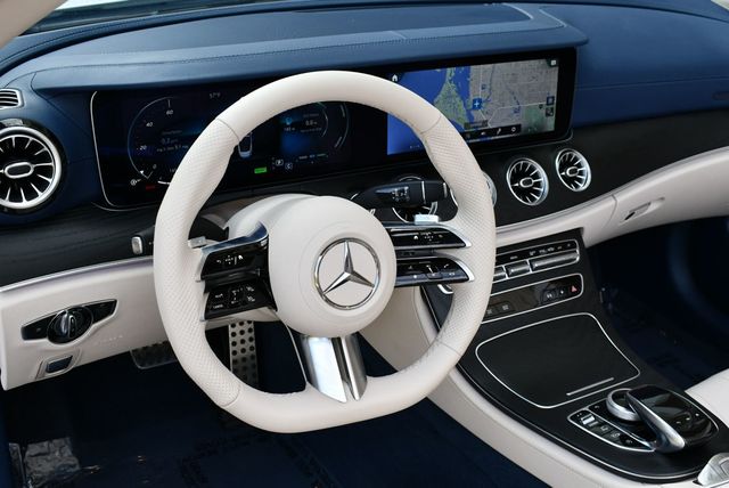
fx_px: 892
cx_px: 364
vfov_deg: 30.6
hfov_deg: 44.5
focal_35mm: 44
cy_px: 244
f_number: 5.6
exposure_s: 1/250
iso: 360
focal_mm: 22
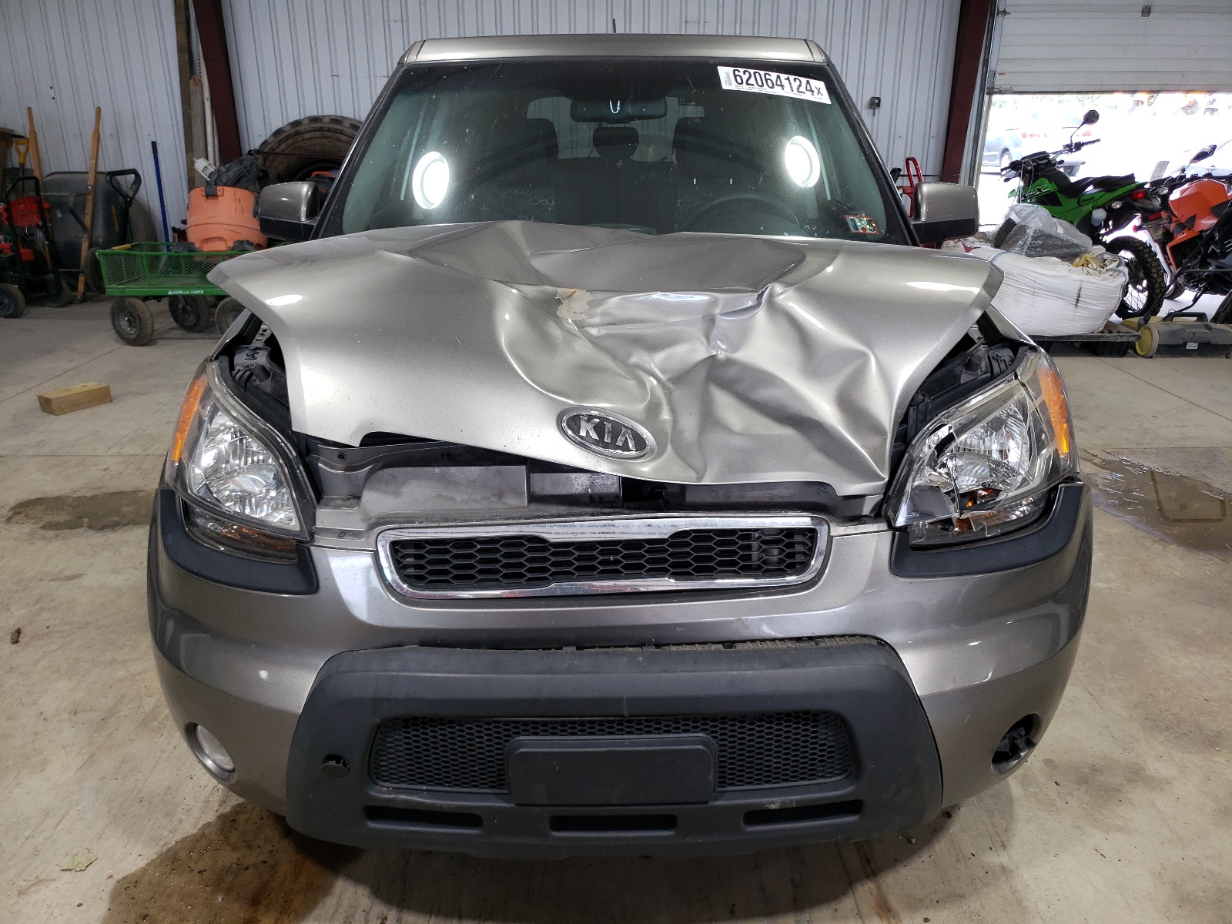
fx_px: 925
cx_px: 616
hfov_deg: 67.3
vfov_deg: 53.1
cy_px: 462
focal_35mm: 26
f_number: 1.5
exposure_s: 1/147
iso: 50
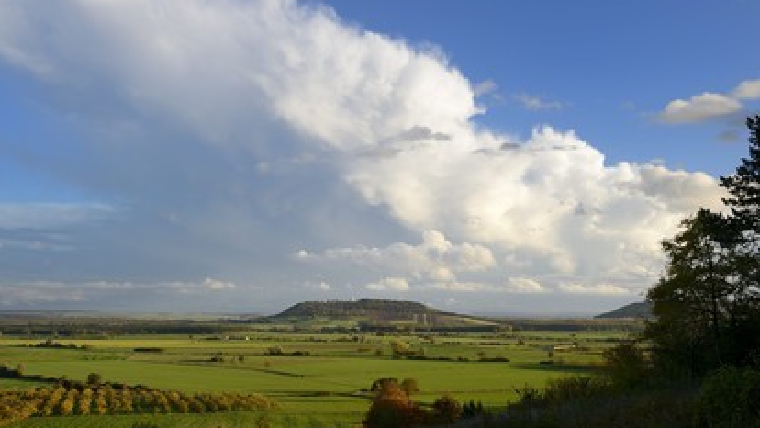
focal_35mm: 34
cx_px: 382
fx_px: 685
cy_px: 235
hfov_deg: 58.0
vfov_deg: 34.6
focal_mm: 32
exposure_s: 1/250
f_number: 6.3
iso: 100
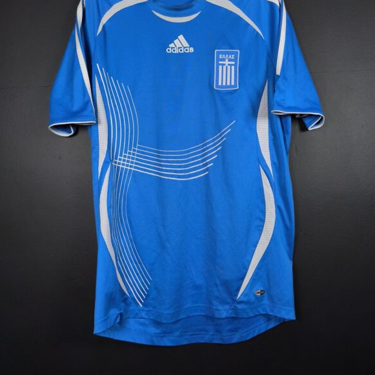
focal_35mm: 28
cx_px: 188
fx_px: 343
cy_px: 168
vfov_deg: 57.2
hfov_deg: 57.3
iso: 400
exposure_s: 1/160
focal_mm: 6.57
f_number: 1.6
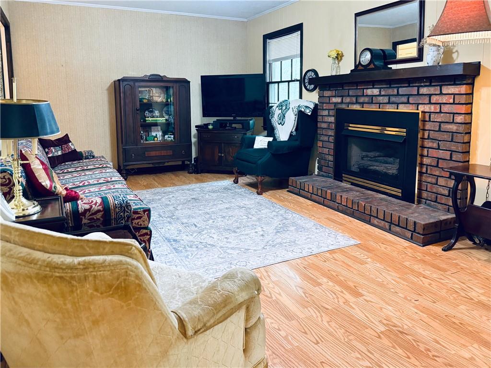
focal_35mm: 24
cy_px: 184
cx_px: 246
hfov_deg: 71.6
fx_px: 340
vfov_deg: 56.8
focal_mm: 6.76
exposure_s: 1/60
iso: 640
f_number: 1.78
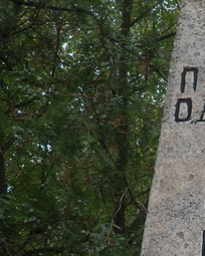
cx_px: 343
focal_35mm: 131
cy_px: 223
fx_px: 994
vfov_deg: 14.6
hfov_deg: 11.1
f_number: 3.5
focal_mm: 5.7
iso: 80
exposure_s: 1/180
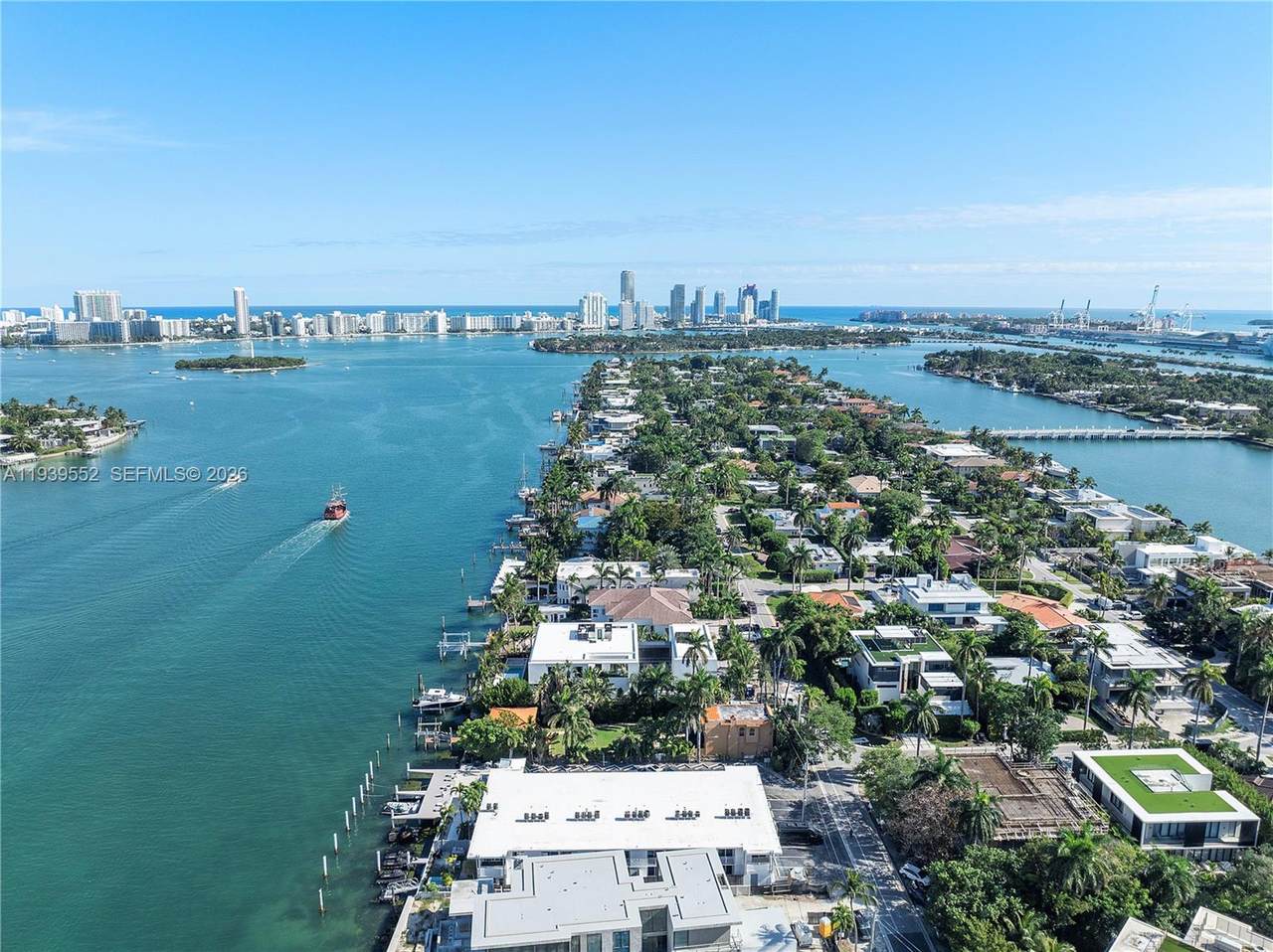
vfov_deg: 56.8
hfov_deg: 71.6
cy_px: 476
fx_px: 882
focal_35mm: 24
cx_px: 636
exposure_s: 1/2500
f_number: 2.8
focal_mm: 12.29
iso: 120
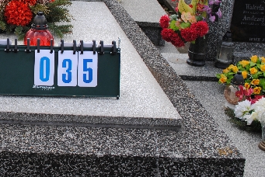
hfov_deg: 30.7
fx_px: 457
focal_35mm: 62
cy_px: 18
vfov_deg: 21.5
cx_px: 18
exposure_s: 1/200
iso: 100
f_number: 7.1
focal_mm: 22
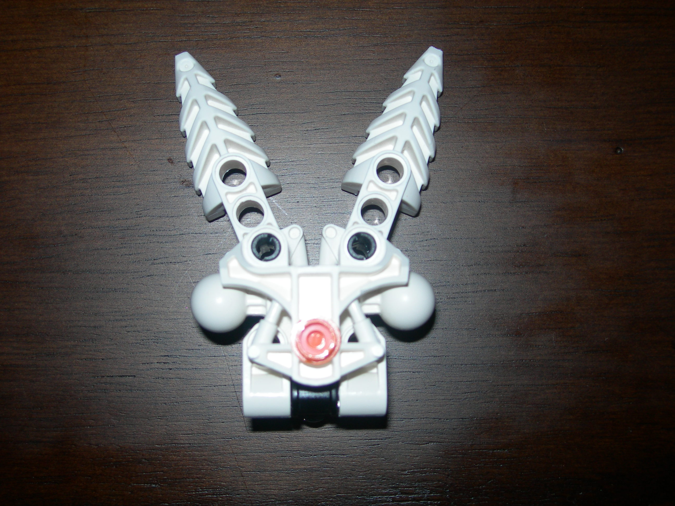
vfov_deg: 28.6
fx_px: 994
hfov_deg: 37.5
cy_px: 253
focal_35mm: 51
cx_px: 338
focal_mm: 10.6
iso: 50
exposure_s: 1/60.1
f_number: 3.2
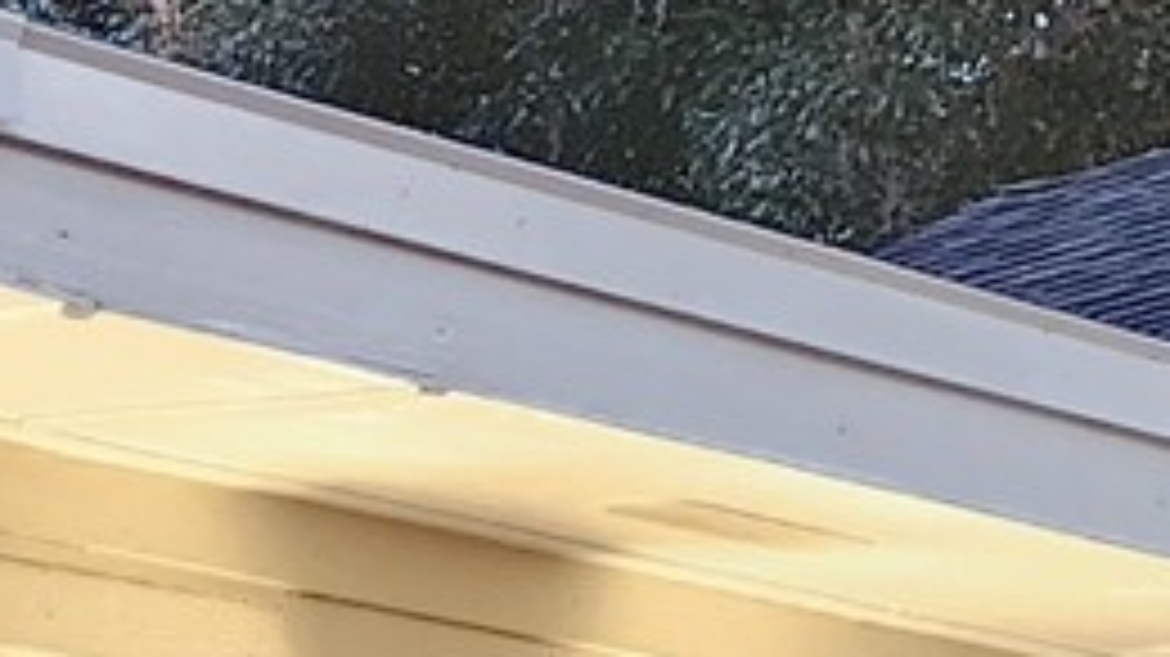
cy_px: 1706
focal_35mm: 154
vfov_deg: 7.3
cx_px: -832
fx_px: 4776
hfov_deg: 12.9
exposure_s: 1/40
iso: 640
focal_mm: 5.4
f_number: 1.8
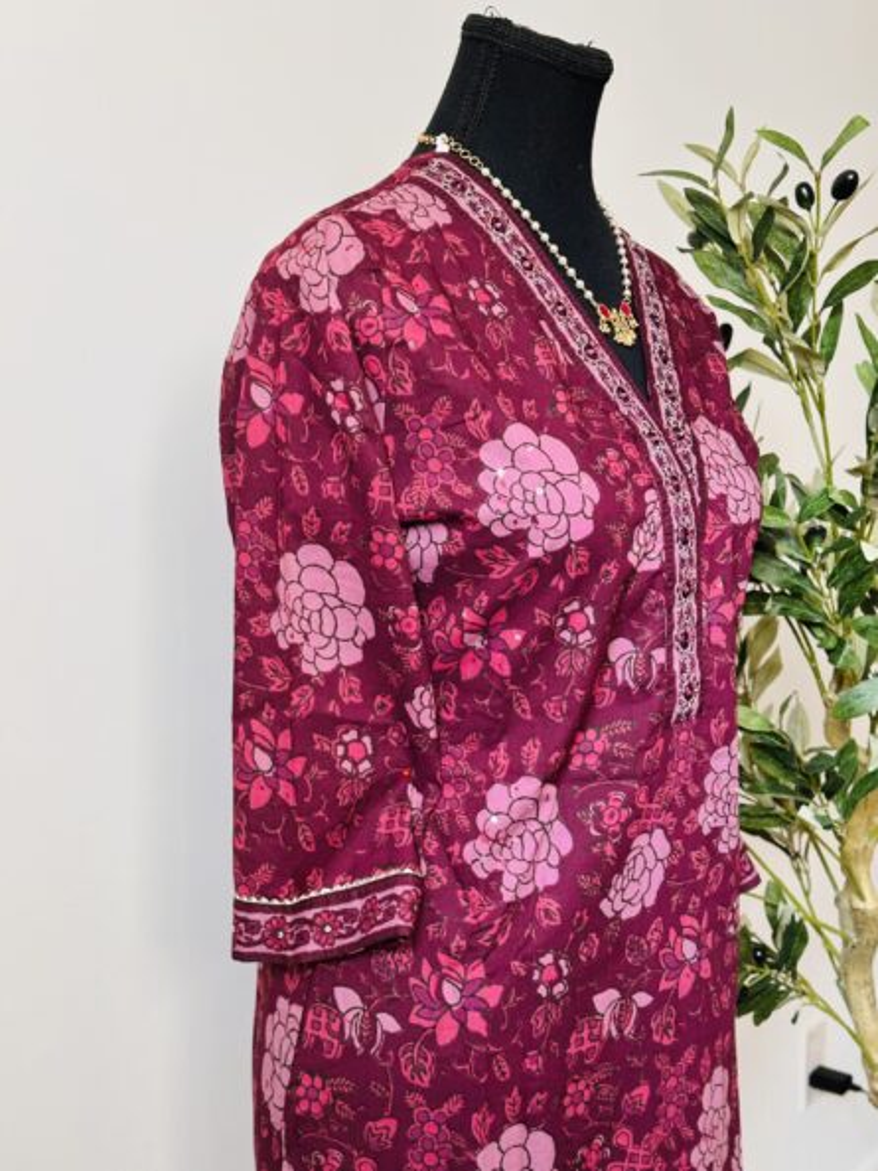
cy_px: 586
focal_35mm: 48
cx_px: 439
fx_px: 1623
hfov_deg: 30.3
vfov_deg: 39.6
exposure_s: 1/60
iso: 200
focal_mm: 6.86
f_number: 1.78
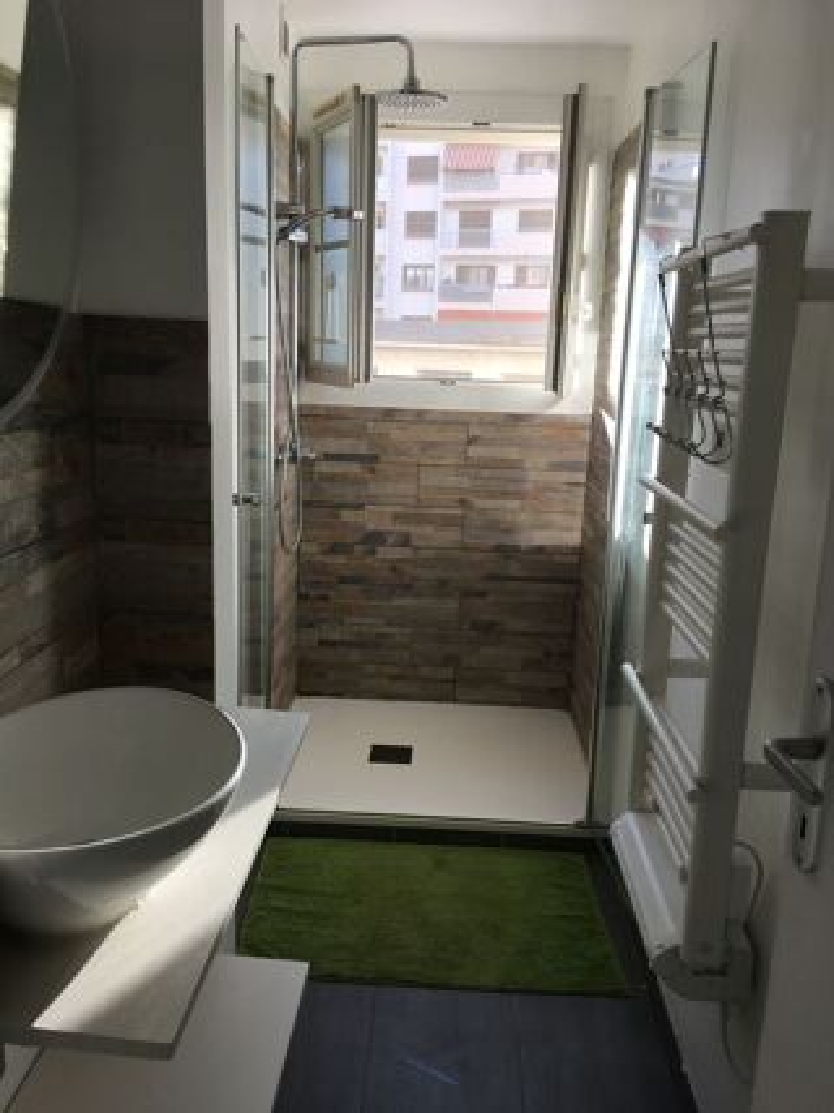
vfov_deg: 61.7
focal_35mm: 29
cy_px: 556
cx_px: 417
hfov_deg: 48.2
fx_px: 932
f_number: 2.2
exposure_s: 1/111
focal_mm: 4.15
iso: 25
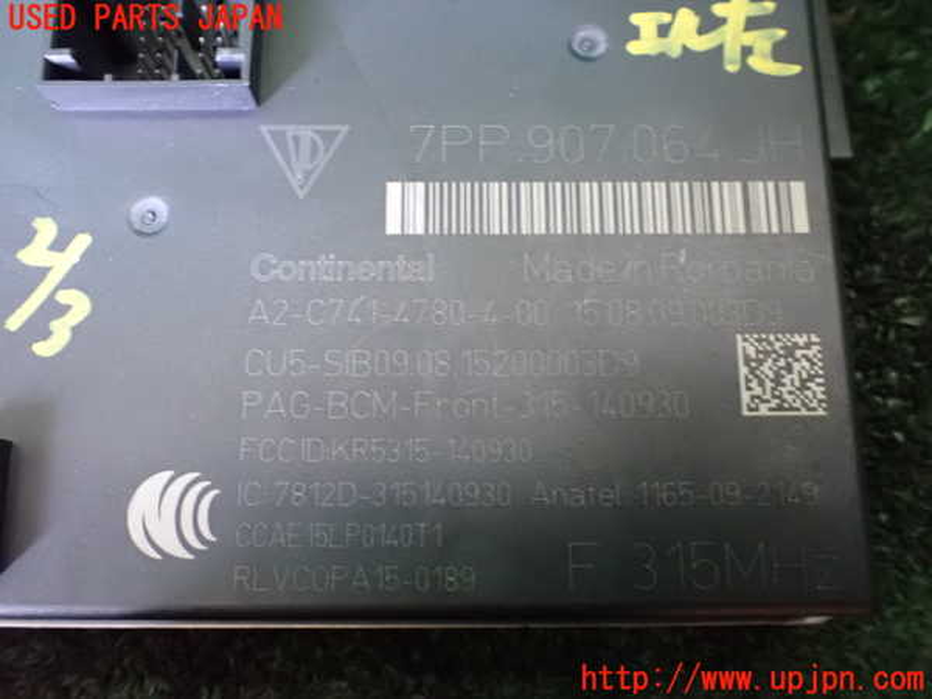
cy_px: 350
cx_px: 466
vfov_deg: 46.8
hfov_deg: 60.0
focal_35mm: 30
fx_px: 808
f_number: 2.3
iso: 1600
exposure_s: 1/25
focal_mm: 5.4
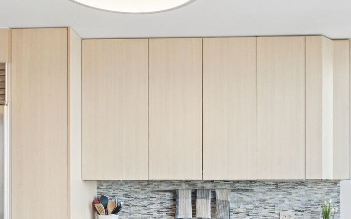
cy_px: 200
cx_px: 209
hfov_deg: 45.0
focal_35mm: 44
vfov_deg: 28.0
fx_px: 421
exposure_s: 1/30
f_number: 8
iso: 320
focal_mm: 20
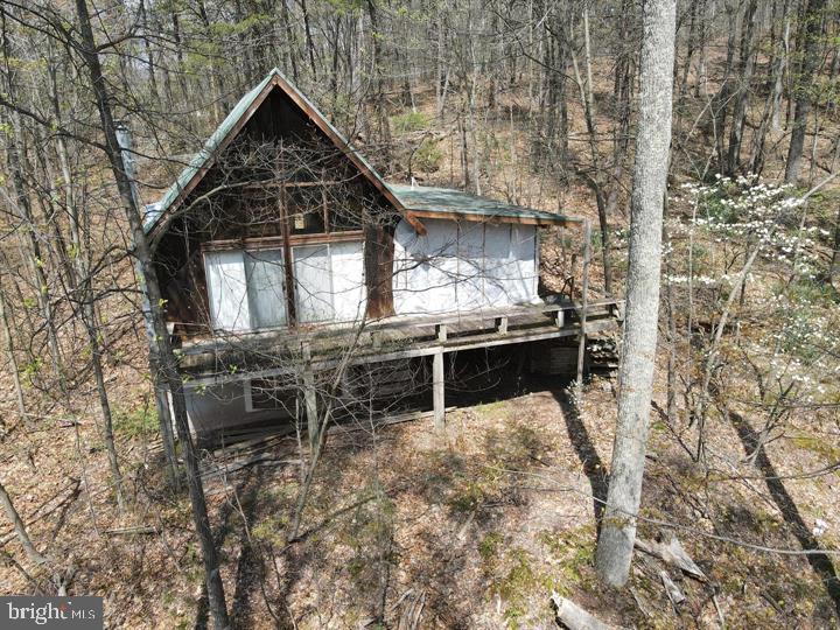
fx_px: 582
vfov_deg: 56.8
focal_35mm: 24
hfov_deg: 71.6
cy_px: 315
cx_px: 420
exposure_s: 1/250
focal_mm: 4.5
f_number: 2.8
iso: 100
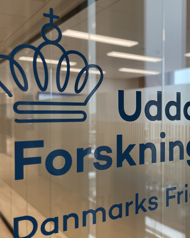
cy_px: 126
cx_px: 159
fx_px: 295
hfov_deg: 34.3
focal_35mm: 42
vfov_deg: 43.8
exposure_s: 1/60
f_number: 1.6
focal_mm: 4.2
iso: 64
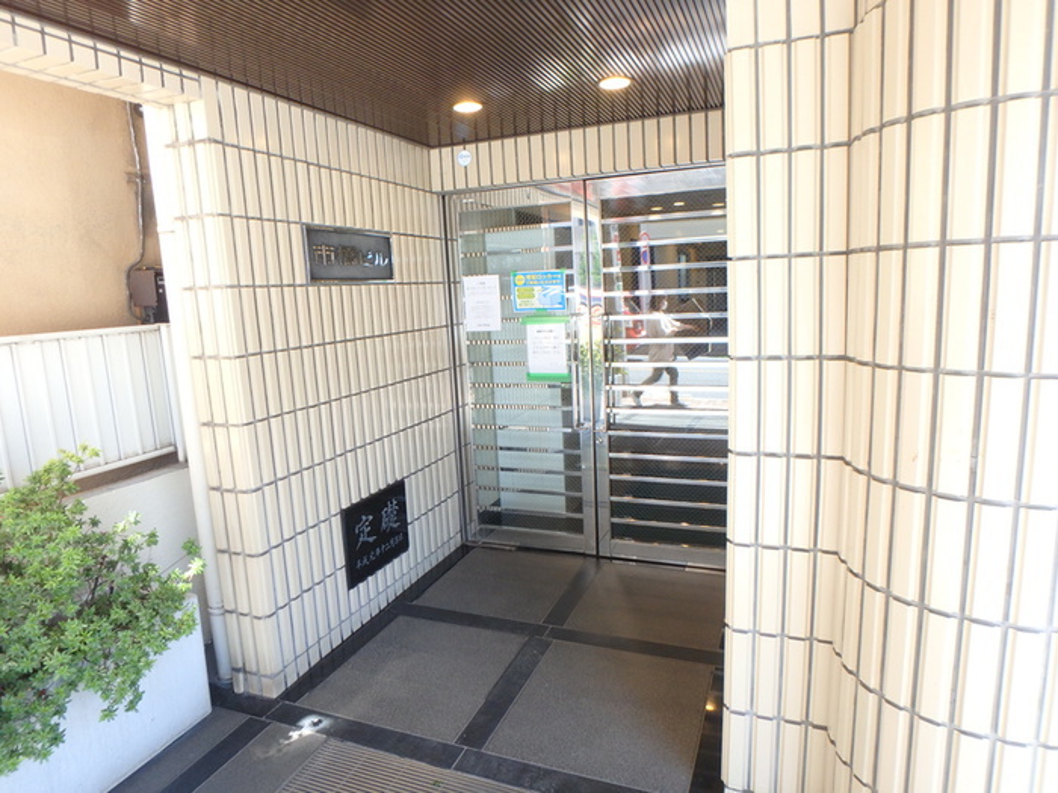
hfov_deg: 79.0
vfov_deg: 63.4
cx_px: 529
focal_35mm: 21
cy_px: 396
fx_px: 642
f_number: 3.5
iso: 200
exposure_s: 1/50
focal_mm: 3.7
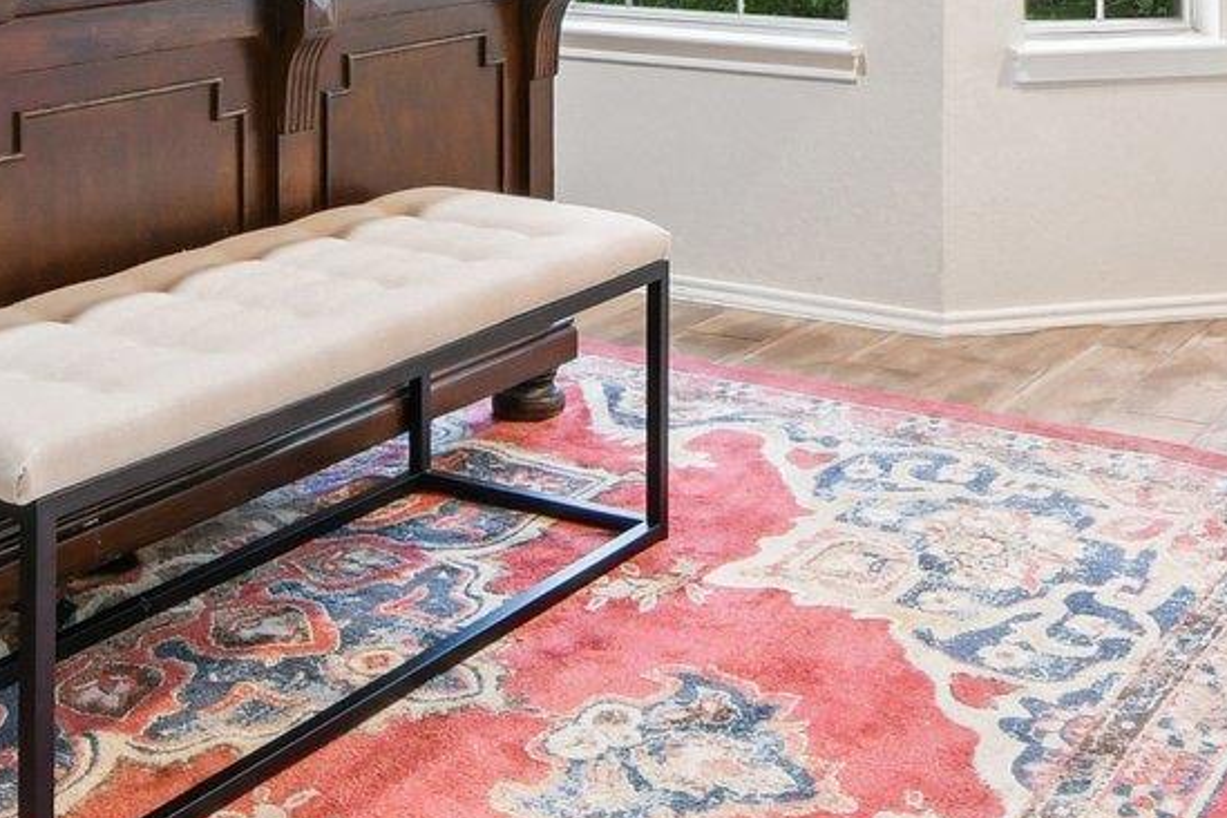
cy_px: -343
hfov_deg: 35.6
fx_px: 1909
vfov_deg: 21.1
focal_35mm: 56
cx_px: 637
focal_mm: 10
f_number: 8
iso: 400
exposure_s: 1/3.33
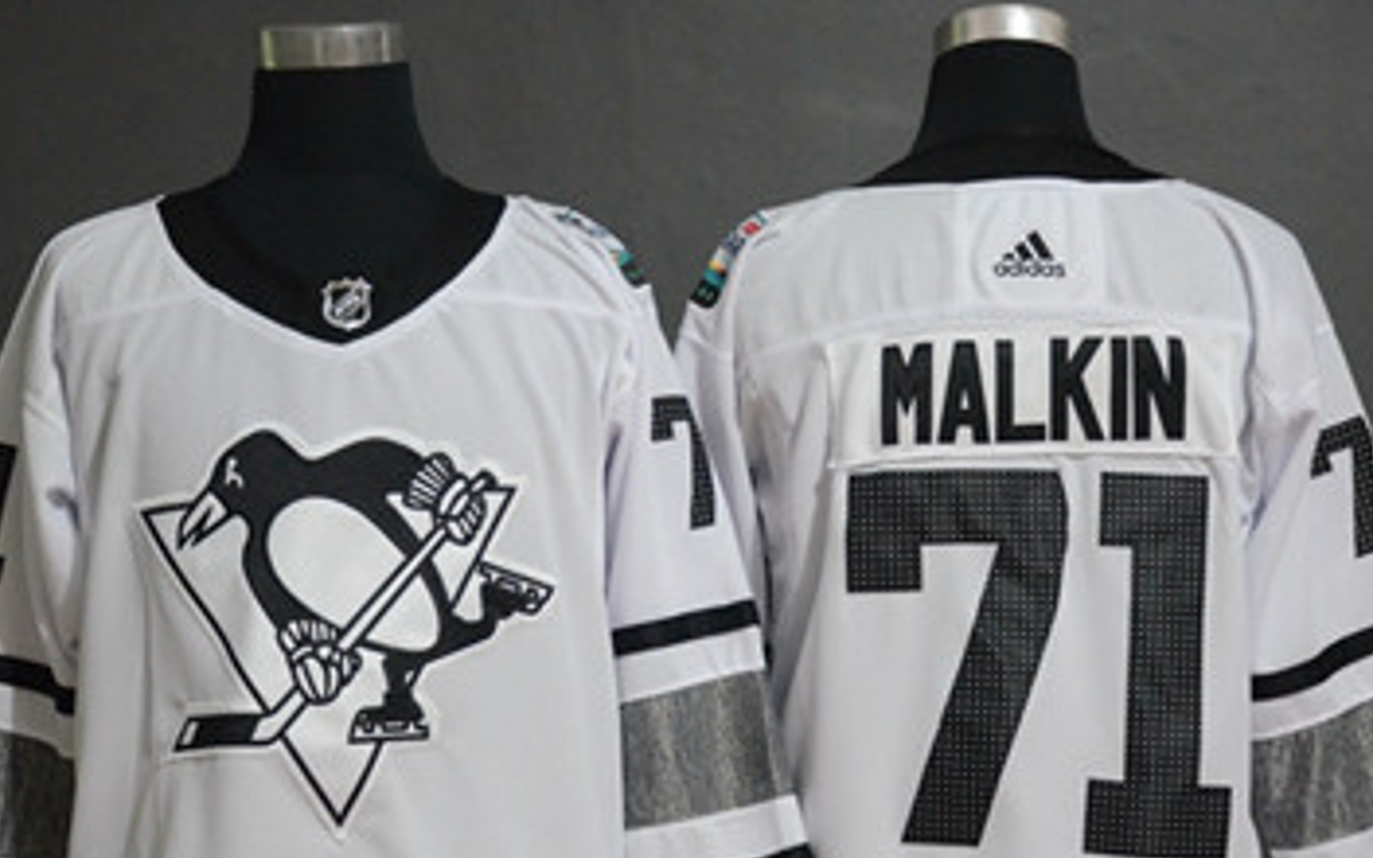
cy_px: 614
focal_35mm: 91
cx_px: 663
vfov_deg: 14.3
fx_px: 3405
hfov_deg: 22.8
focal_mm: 42
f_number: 5.6
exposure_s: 1/30
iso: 4000
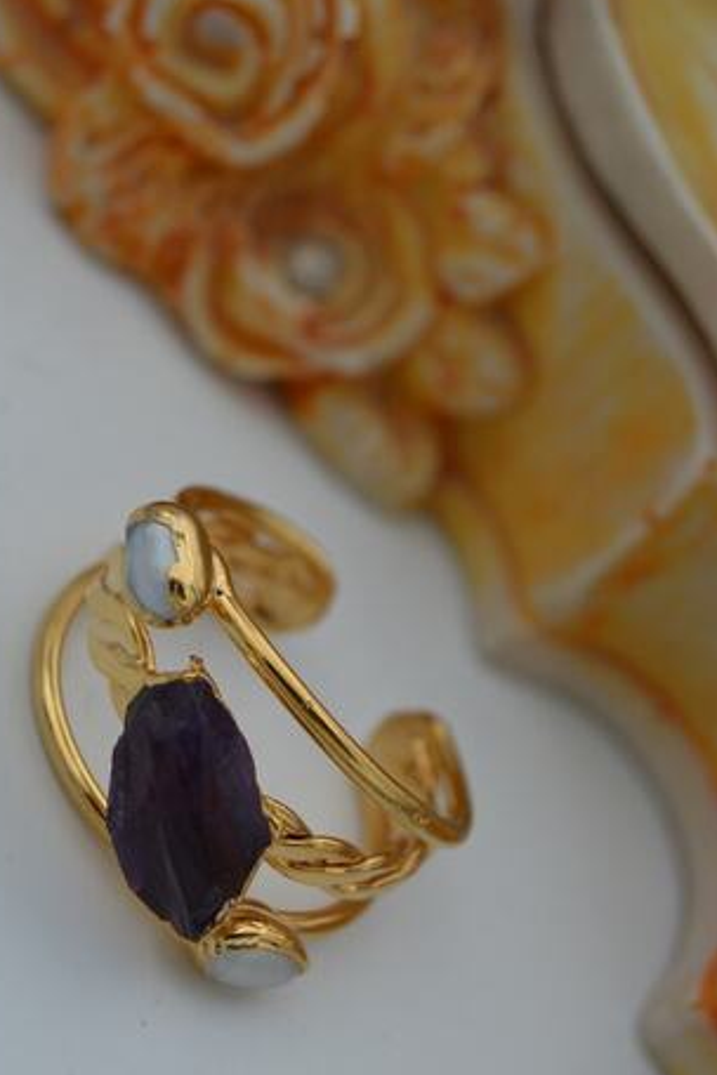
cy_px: 613
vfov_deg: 18.8
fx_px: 3246
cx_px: 250
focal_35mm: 109
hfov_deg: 12.6
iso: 200
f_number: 7.1
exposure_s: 1/200
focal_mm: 55
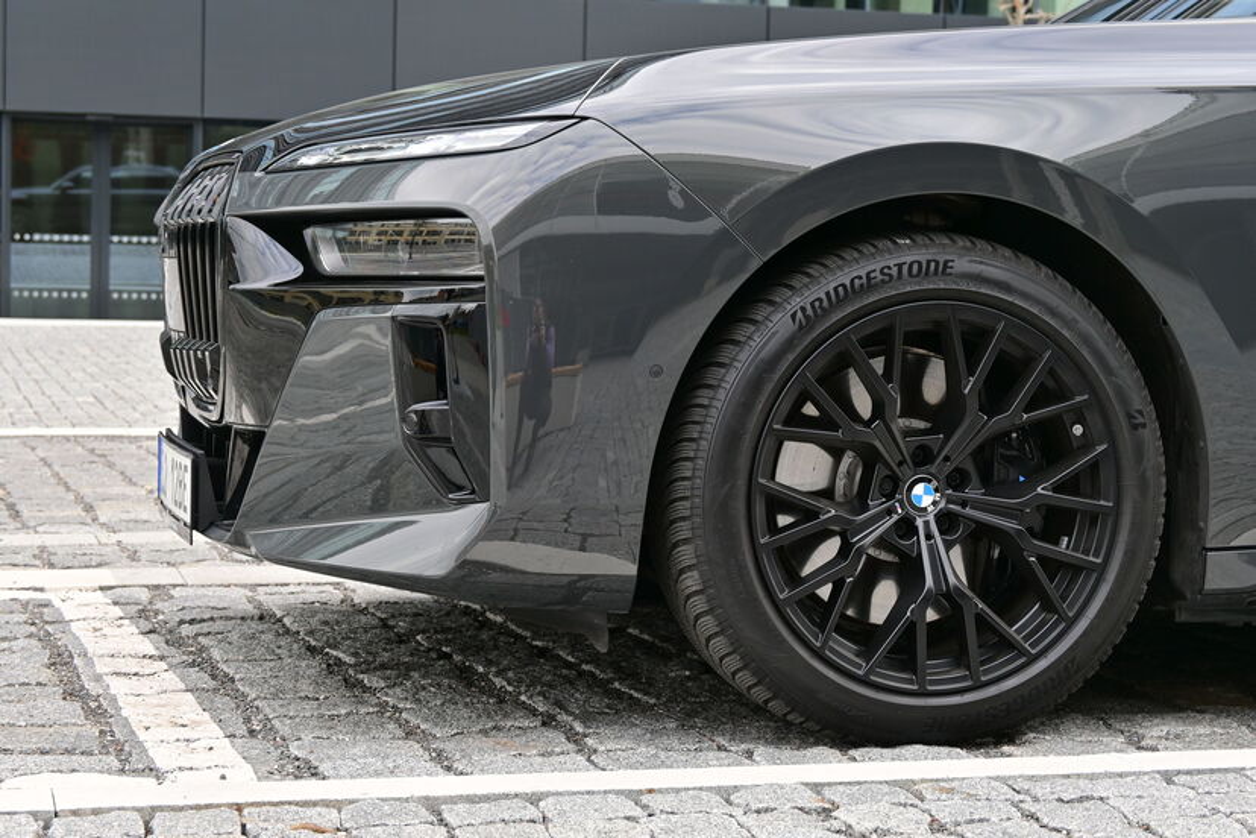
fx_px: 2616
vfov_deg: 18.2
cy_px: 419
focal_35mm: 75
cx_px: 628
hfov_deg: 27.0
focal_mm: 50
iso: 110
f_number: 6.3
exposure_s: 1/80
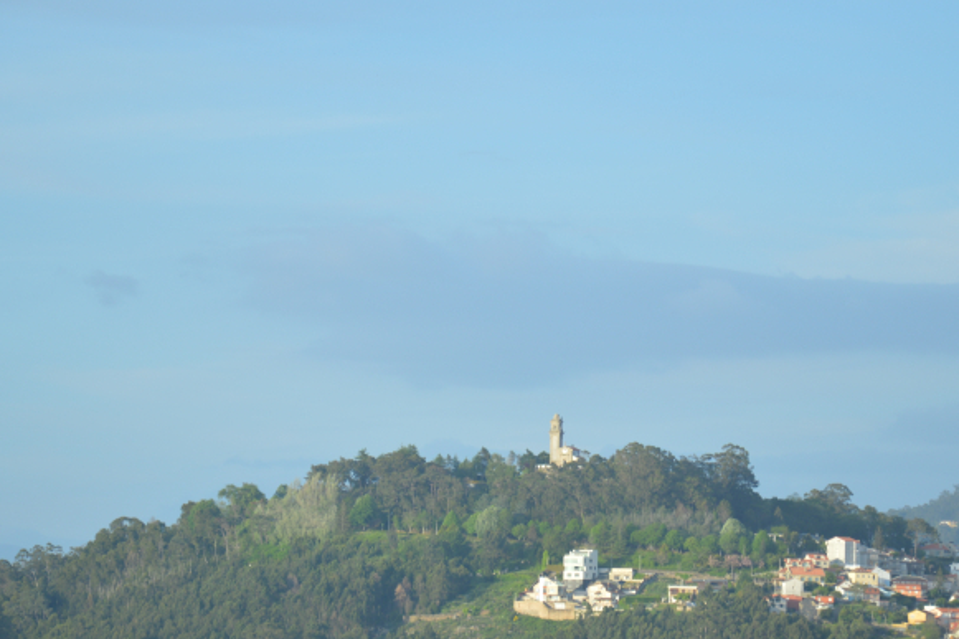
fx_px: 5770
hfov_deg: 9.5
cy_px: 396
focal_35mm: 217
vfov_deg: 6.3
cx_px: 541
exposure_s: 1/160
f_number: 6.3
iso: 100
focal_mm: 105
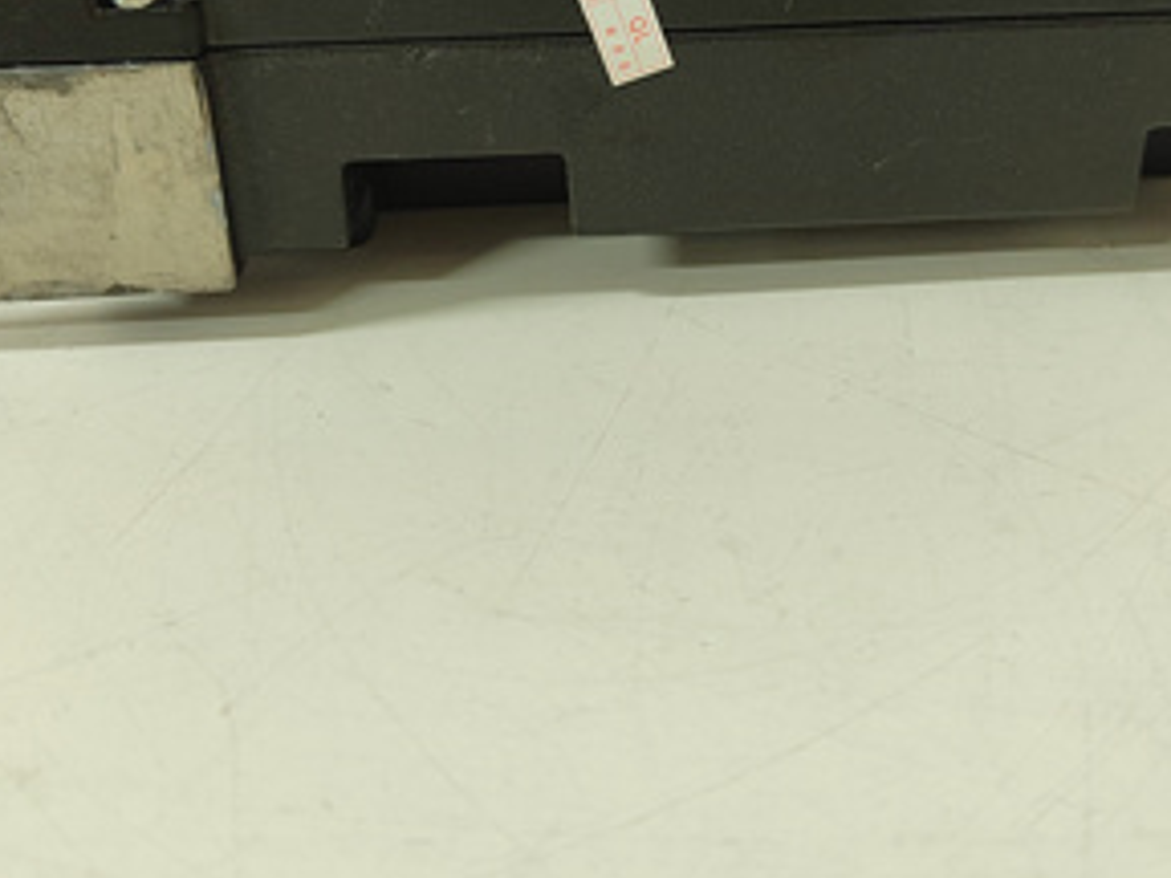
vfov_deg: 35.2
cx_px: 699
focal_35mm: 40
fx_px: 1353
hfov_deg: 46.5
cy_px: 222
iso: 1506
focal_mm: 5.52
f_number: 1.9
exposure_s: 1/50
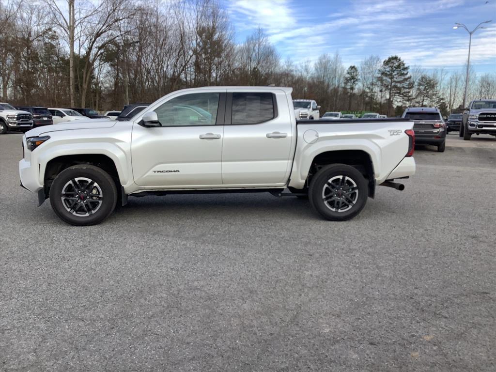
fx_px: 444
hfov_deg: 58.4
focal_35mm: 31
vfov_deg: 45.4
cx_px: 248
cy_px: 186
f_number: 2.4
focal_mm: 3.3
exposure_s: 1/392
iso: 25
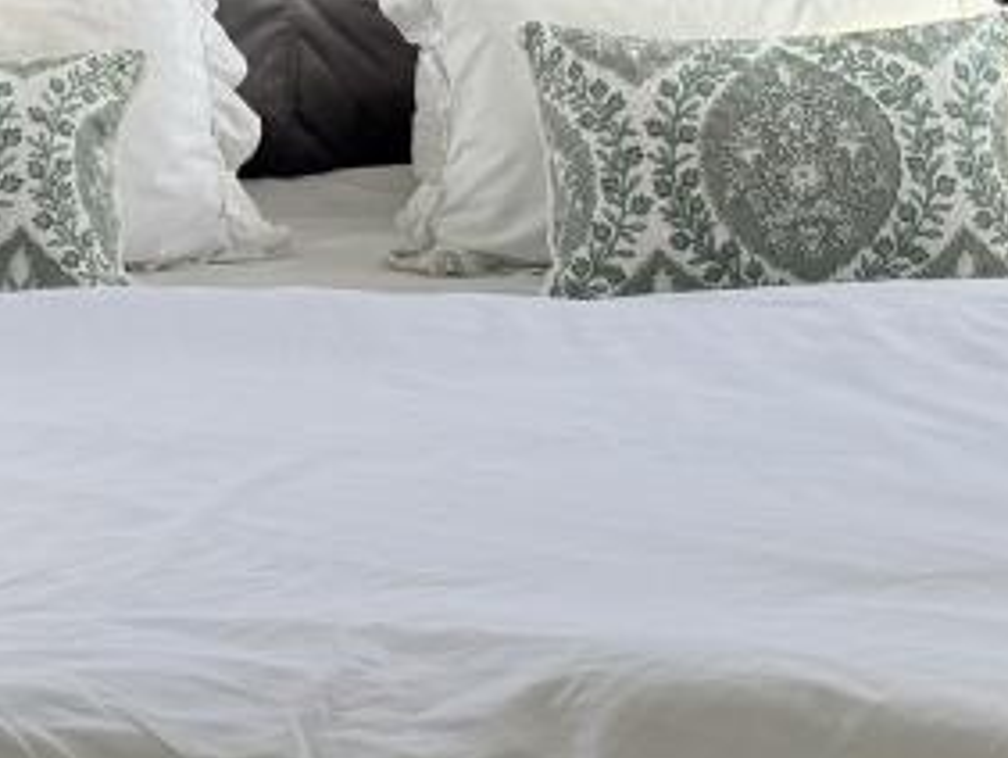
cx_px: 390
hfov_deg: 22.4
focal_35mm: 87
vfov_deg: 15.8
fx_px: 2536
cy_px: -322
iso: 160
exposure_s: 1/234
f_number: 1.78
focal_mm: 6.76
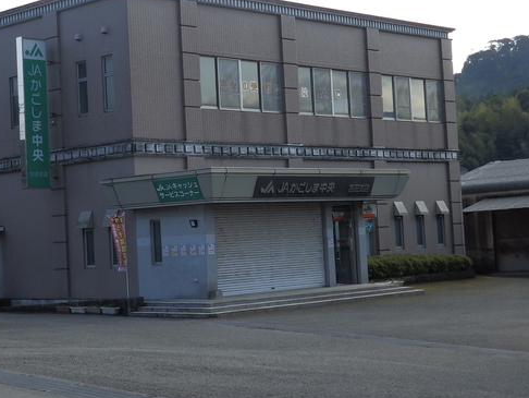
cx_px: 190
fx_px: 1086
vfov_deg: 20.7
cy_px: 158
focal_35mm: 71
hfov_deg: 27.3
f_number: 4.5
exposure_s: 1/200
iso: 80
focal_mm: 8.2
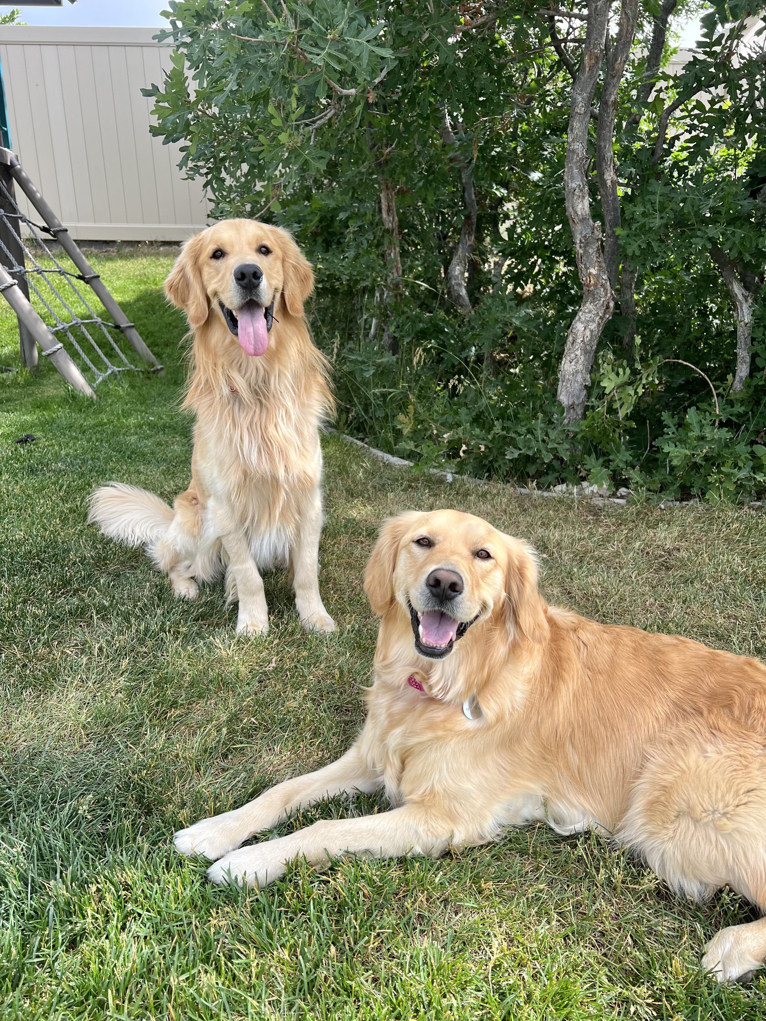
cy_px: 510
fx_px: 767
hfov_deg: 53.1
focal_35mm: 26
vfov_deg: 67.3
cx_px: 383
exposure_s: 1/1124
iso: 50
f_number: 1.5
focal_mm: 5.7
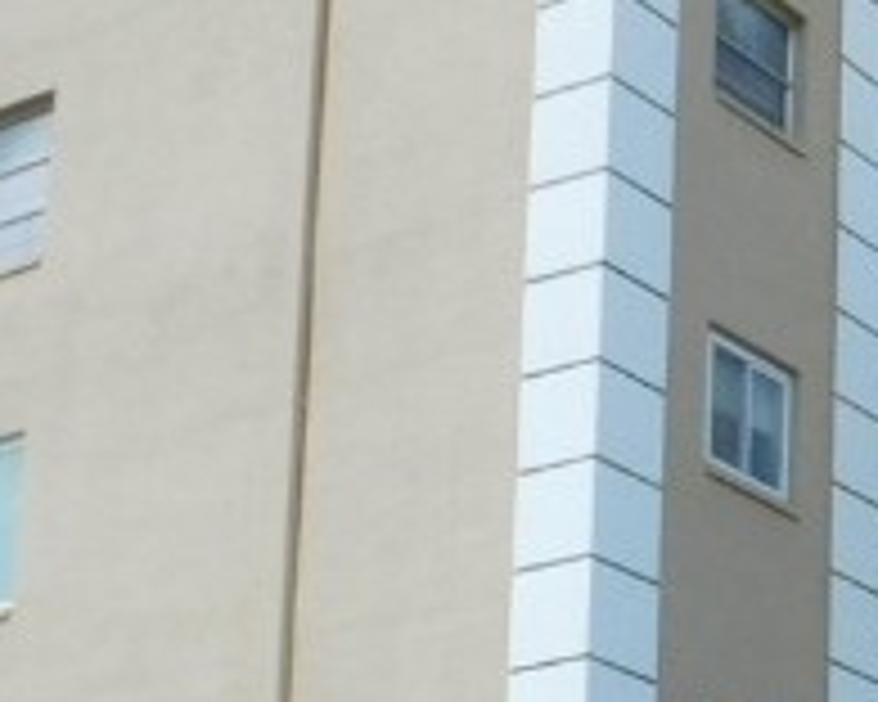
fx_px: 3066
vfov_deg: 12.5
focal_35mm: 118
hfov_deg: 15.0
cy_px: 1040
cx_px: 1364
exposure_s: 1/1500
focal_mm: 4
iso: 125
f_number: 3
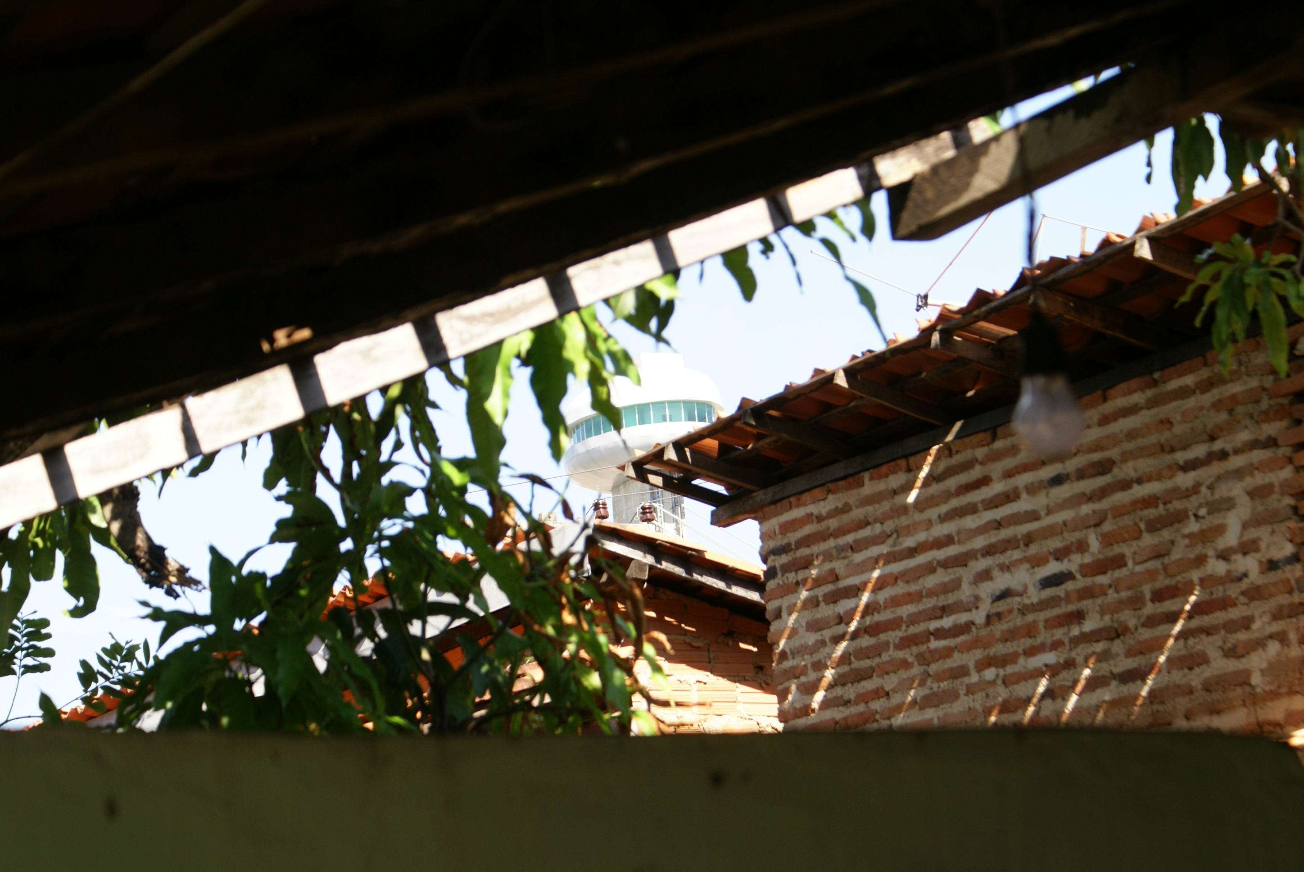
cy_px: 436
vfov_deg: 13.1
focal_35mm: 105
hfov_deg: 19.4
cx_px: 652
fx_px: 3806
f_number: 7.1
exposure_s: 1/160
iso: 100
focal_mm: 70
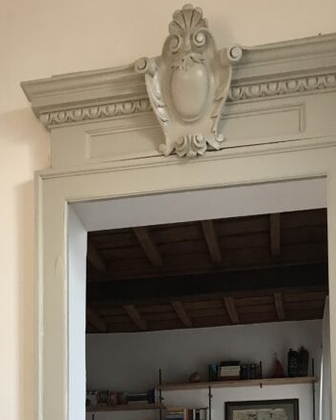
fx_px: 795
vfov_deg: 26.6
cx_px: 37
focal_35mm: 64
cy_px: 489
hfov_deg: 23.3
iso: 32
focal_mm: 3.99
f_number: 1.8
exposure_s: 1/25
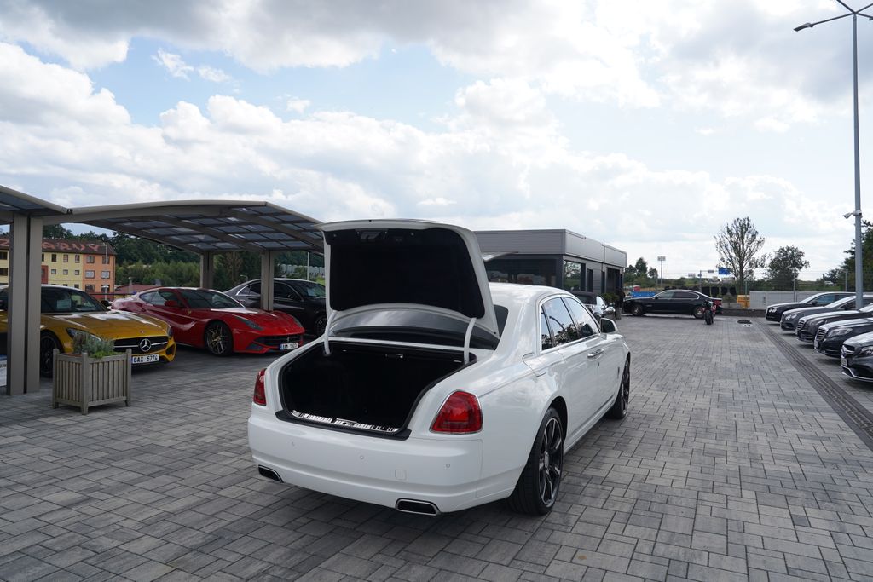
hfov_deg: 73.7
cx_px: 436
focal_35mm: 24
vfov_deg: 53.1
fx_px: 582
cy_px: 291
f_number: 8
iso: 100
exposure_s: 1/250
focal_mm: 24
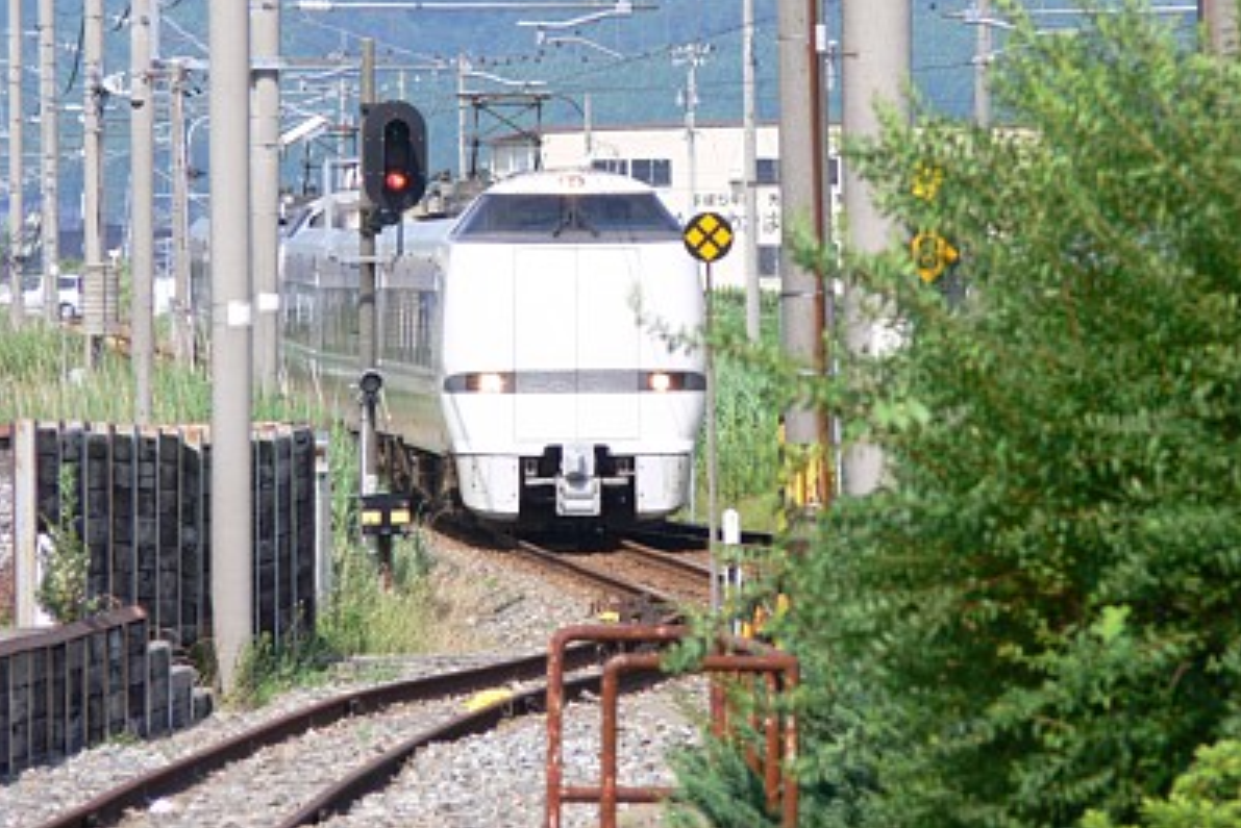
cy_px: 362
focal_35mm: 440
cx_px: 622
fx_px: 15172
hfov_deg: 4.7
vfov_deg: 3.1
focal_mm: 88.8
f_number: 5.6
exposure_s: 1/250
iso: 80
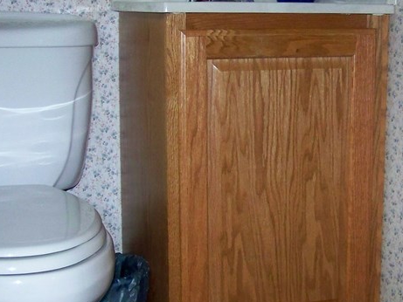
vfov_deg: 18.4
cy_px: 182
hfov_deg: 24.4
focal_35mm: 80
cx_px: 227
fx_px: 932
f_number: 2.8
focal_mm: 5.85
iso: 200
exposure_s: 1/30
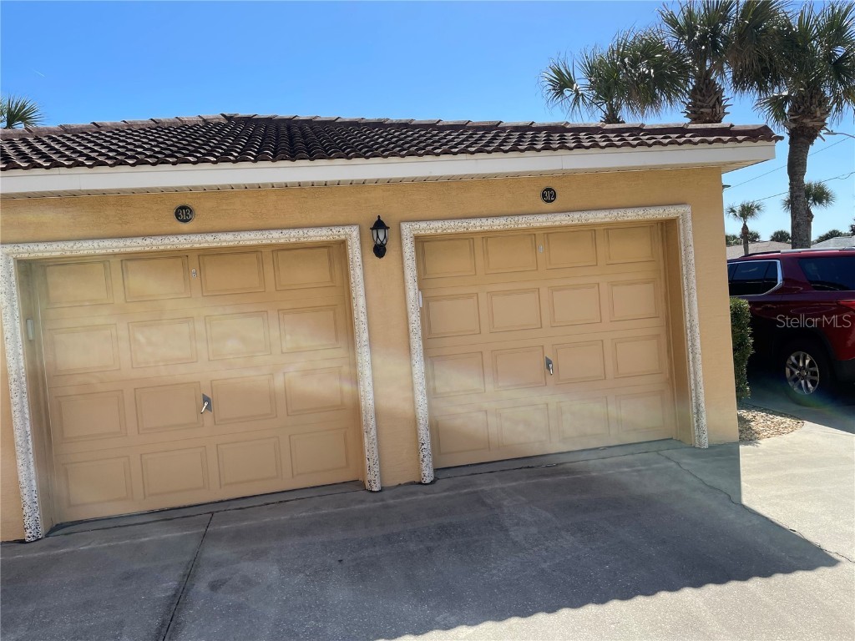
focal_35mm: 26
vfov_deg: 53.1
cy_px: 320
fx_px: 642
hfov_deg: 67.3
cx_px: 428
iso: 32
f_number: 1.6
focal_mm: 4.2
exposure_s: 1/2398
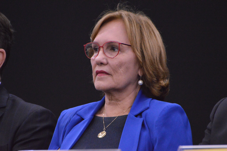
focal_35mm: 450
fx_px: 2835
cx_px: 114
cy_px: 76
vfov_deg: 3.0
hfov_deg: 4.6
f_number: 5.6
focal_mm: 300
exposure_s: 1/200
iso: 6400
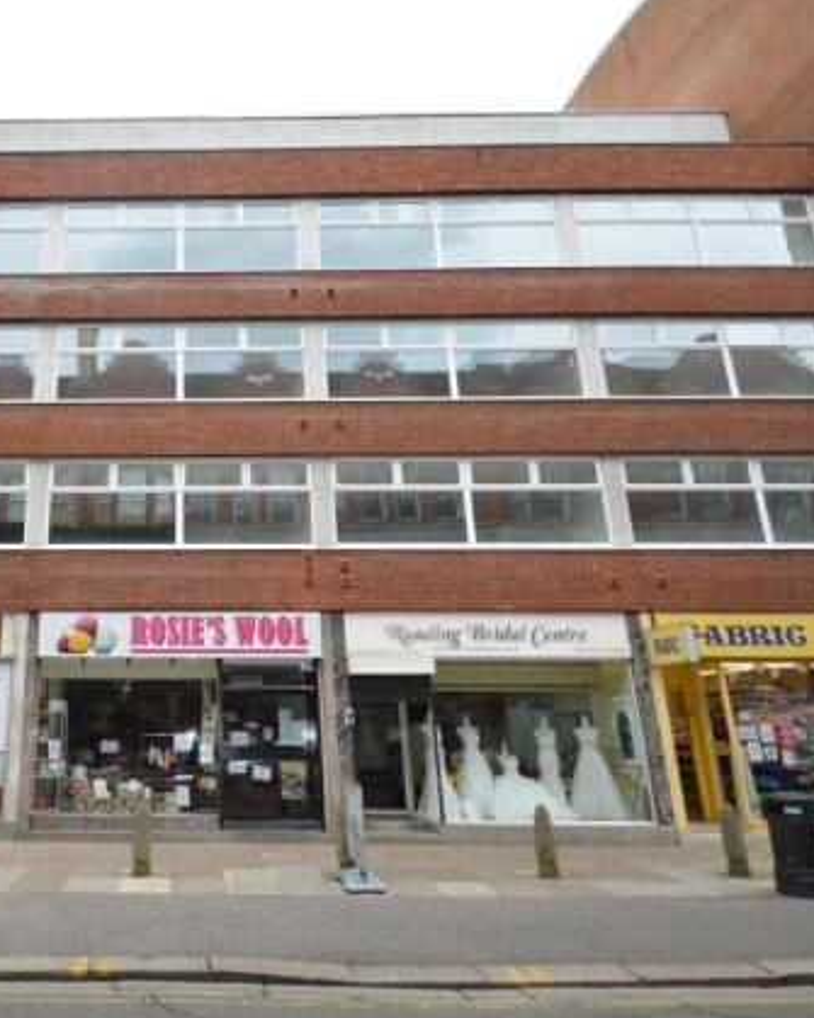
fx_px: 663
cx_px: 185
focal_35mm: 22
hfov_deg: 59.1
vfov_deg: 75.1
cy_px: 508
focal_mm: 10
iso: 100
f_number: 4
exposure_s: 1/200
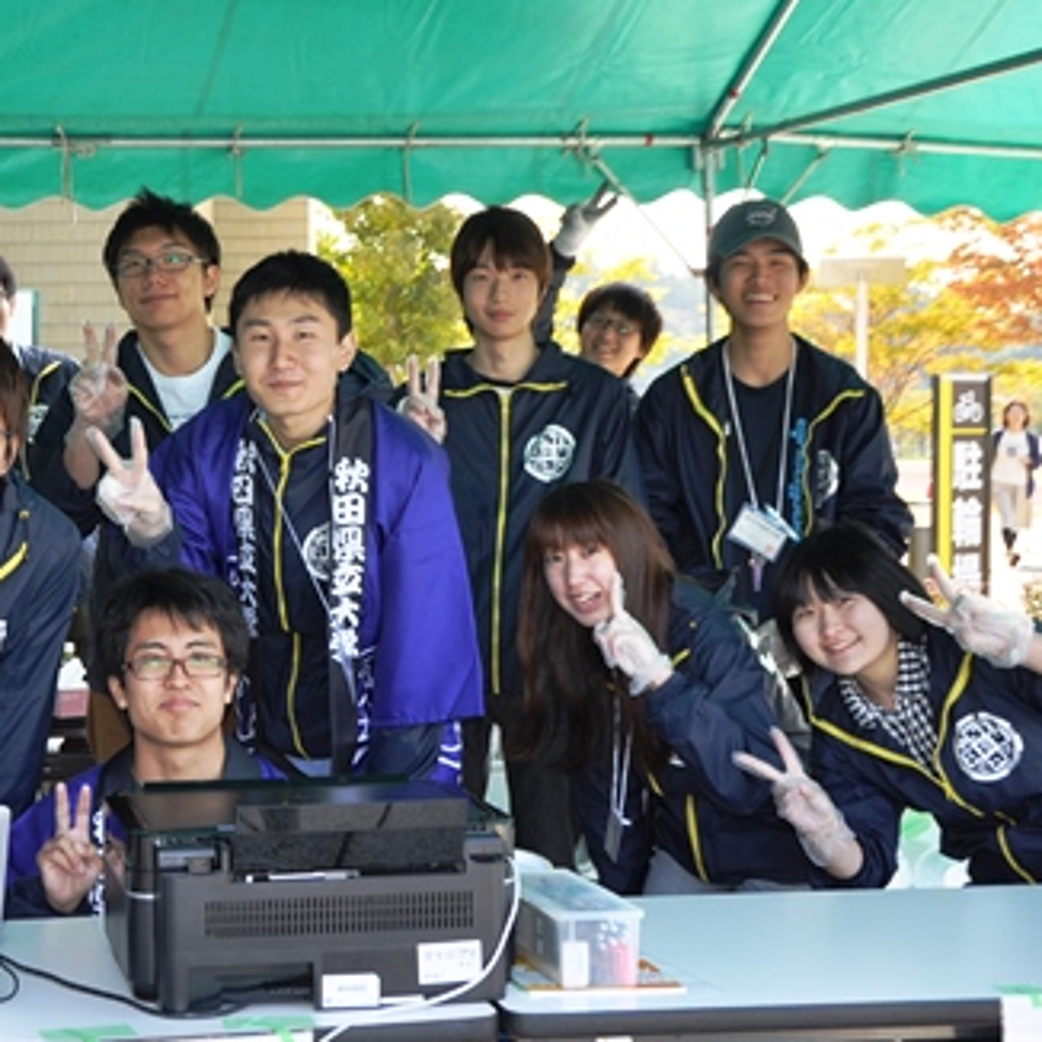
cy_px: 417
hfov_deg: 25.8
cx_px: 153
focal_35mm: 65
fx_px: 2214
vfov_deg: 26.4
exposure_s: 1/200
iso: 200
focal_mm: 26
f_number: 5.6
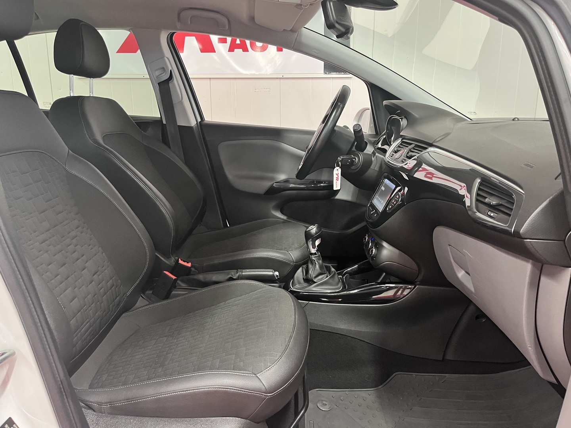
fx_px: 429
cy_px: 214
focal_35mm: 26
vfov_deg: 53.1
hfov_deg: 67.3
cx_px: 286
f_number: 1.6
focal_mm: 5.1
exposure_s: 1/50
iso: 400
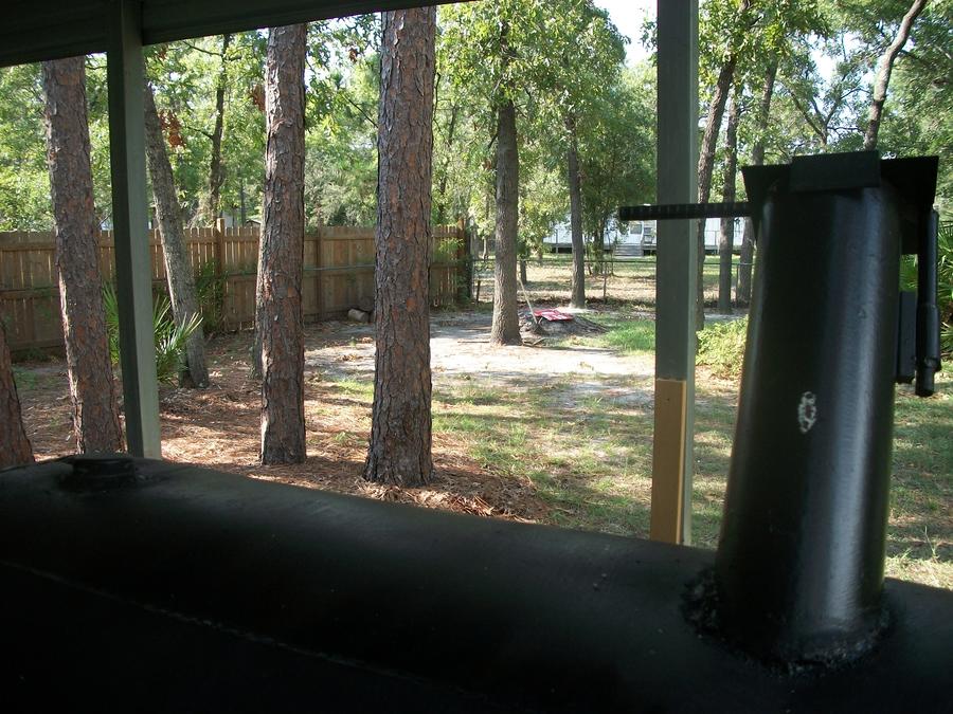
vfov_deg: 44.2
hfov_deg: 56.8
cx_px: 476
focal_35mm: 32
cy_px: 357
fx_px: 881
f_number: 2.9
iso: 80
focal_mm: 5.7
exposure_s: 1/200
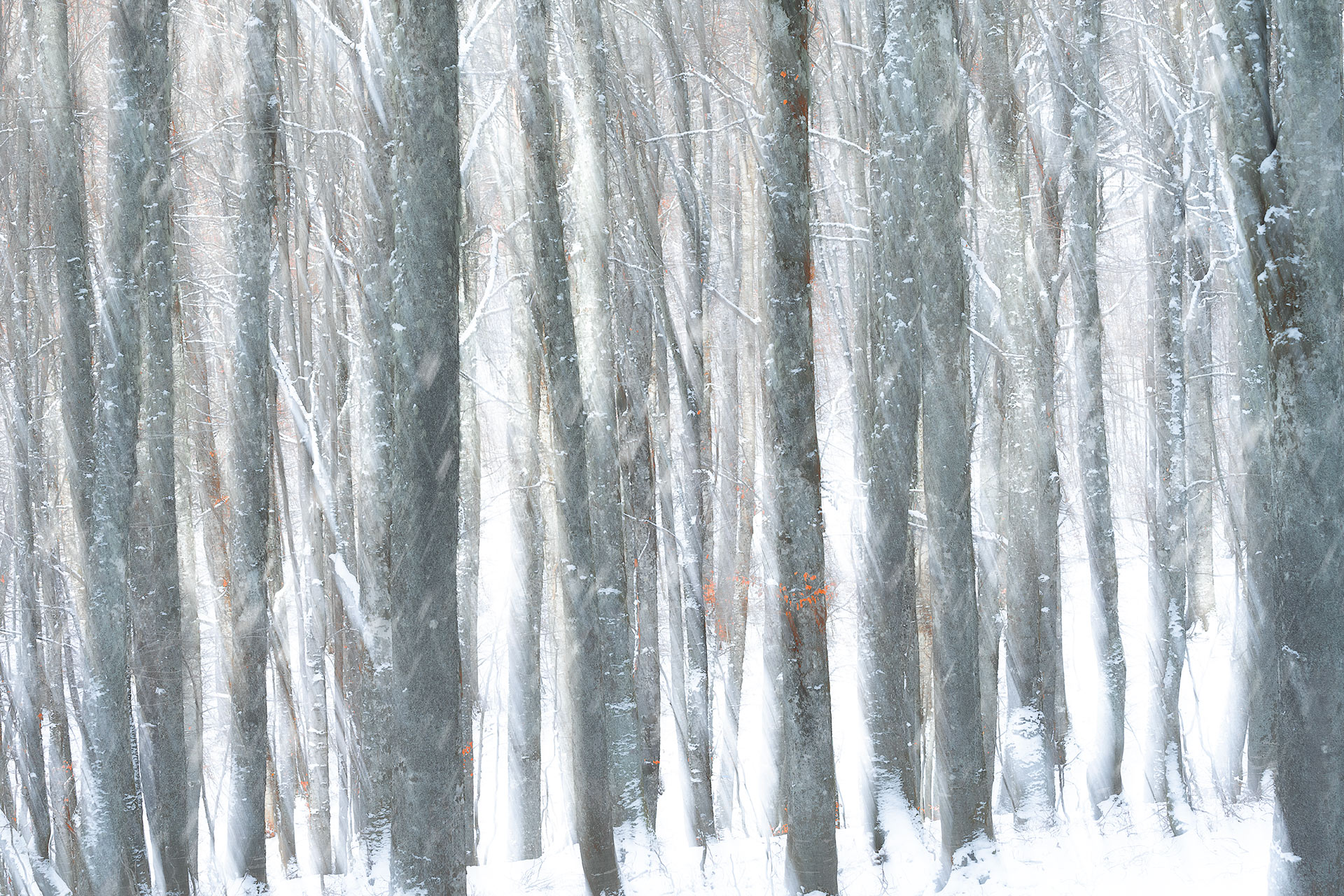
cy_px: 448
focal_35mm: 125
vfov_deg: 11.0
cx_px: 672
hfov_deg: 16.4
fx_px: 4666
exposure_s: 1/15
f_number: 11
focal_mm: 125
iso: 100
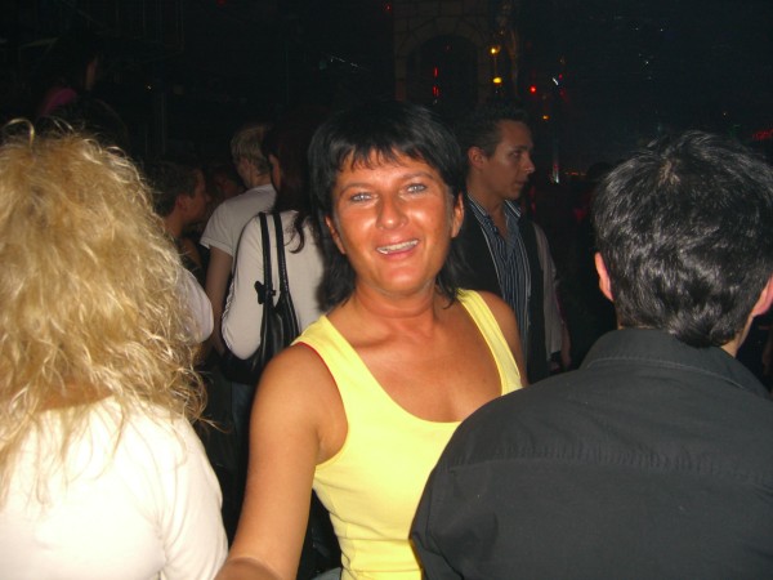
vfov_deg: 37.7
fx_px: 849
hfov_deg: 49.0
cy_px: 290
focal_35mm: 38
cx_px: 386
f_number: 2.8
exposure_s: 1/60
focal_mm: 7.9
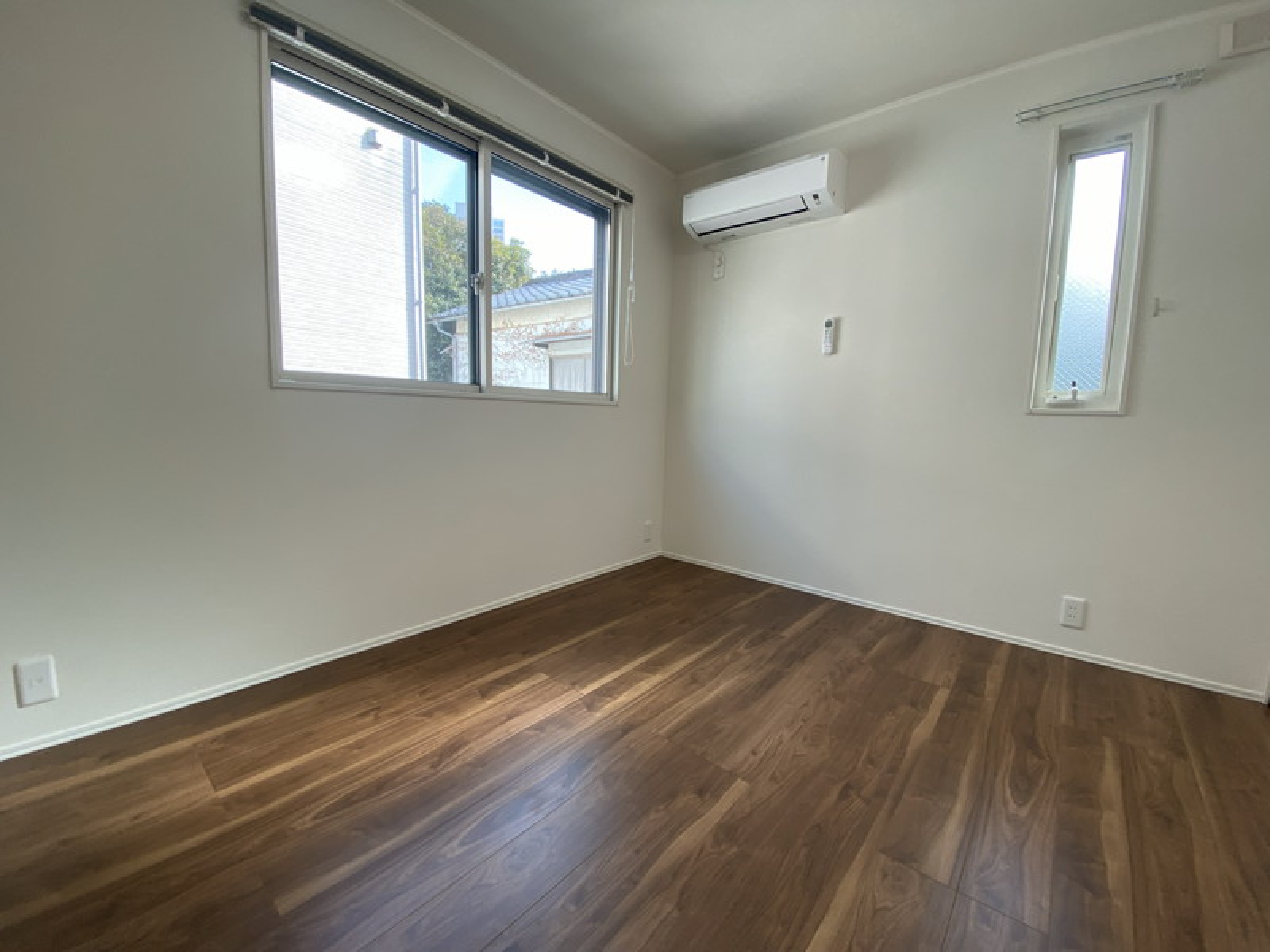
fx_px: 477
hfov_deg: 106.2
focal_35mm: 13
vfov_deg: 89.9
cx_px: 635
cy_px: 476
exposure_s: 1/122
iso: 64
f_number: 2.4
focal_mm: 1.54
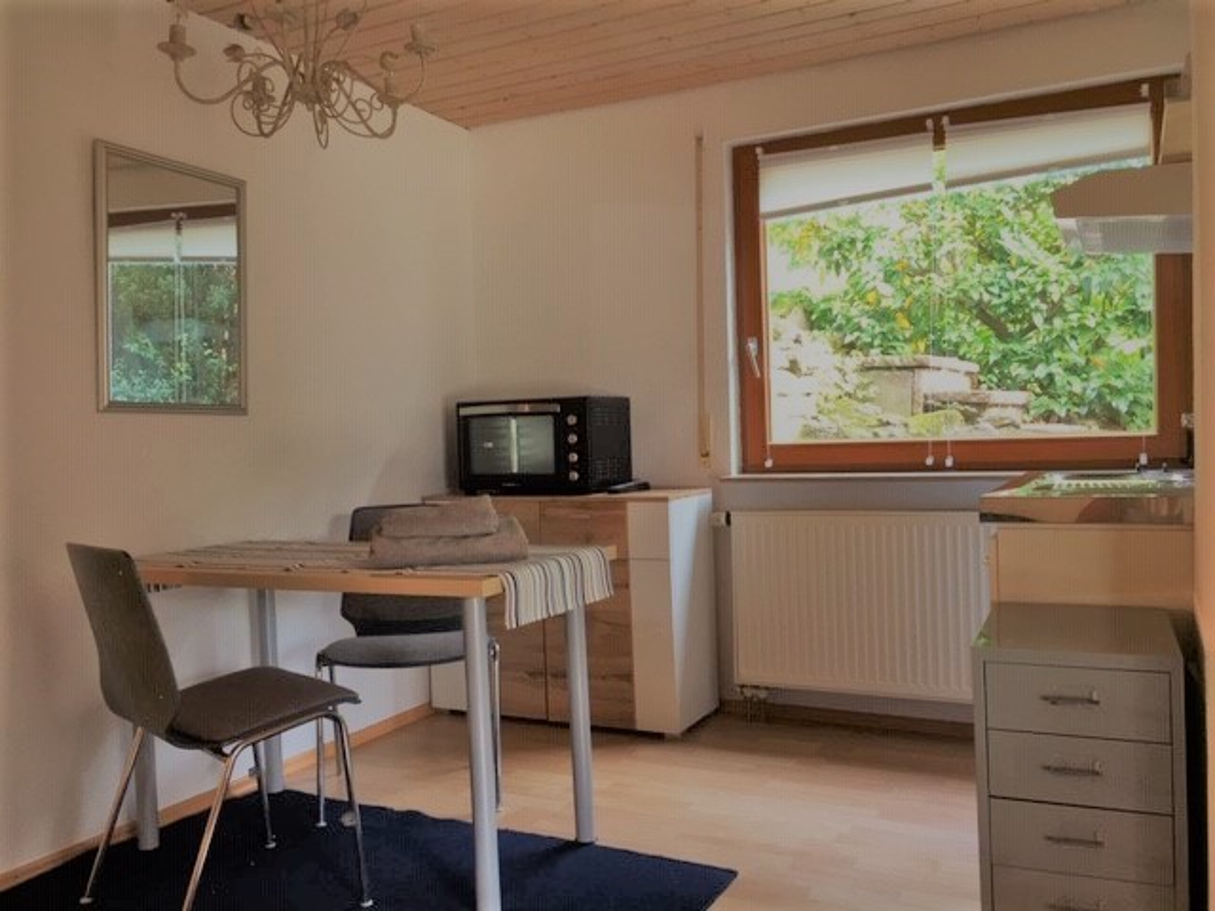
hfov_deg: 61.7
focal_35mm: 29
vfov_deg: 48.2
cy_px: 456
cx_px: 608
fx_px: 1018
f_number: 2.2
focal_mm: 4.15
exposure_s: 1/33
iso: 80
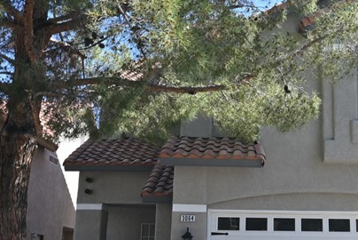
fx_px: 521
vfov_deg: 25.9
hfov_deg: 37.1
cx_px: 266
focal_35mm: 52
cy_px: 115
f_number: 11
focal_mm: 19.5
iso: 100
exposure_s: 1/60
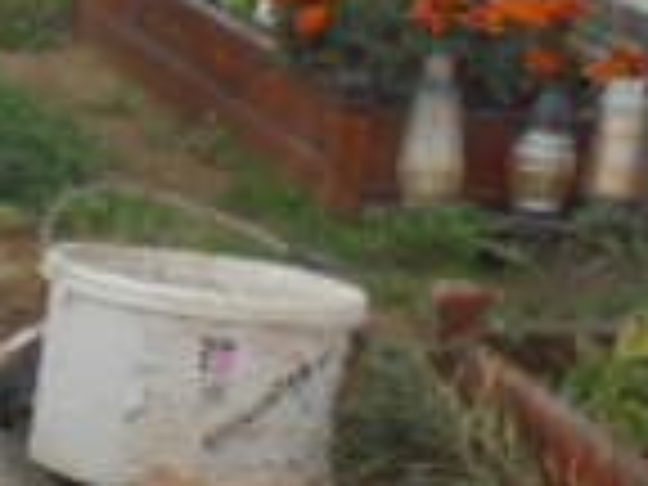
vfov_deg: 8.7
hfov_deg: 10.7
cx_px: -648
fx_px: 3164
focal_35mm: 169
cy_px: 495
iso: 100
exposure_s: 1/320
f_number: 4.2
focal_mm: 6.9
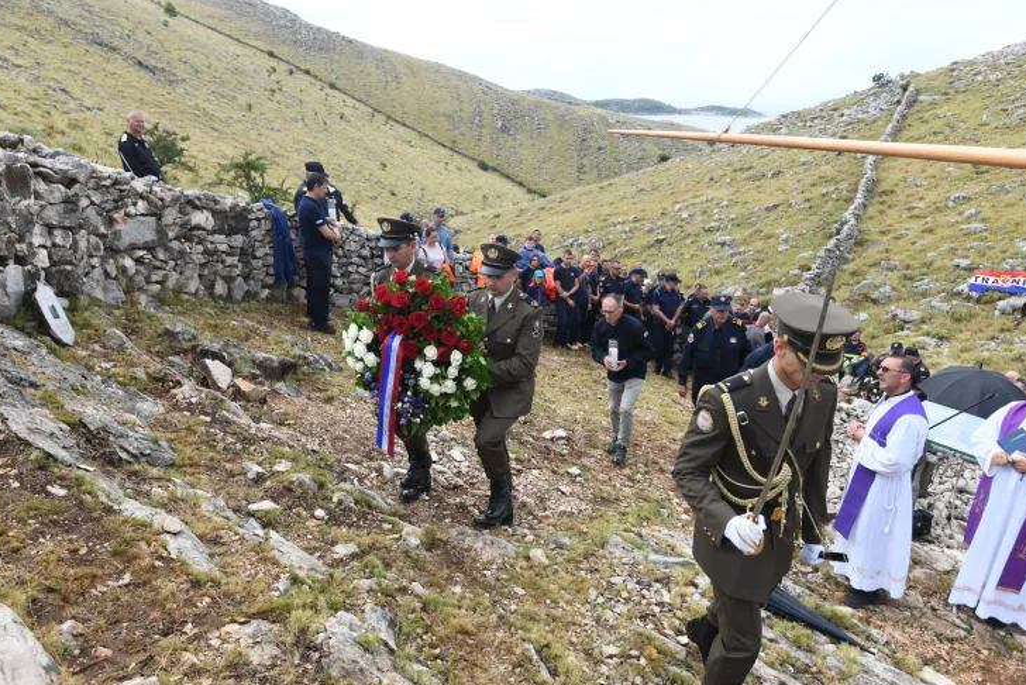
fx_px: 684
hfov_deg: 73.7
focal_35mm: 24
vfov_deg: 53.2
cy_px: 332
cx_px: 500
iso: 500
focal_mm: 23
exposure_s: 1/1000
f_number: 5.6
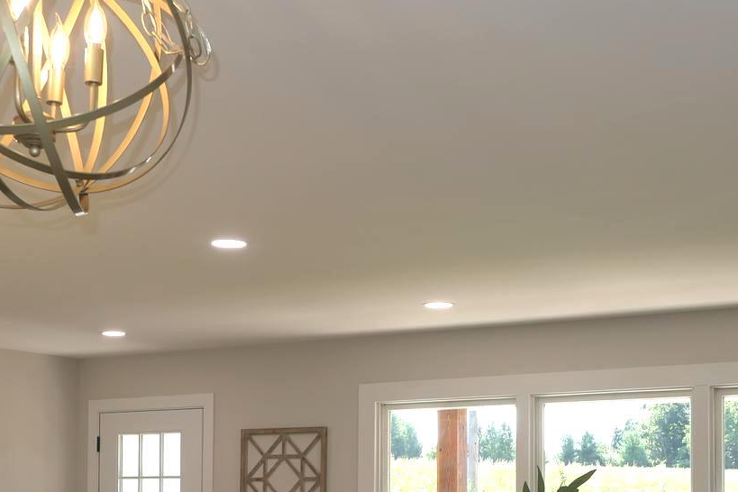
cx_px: 293
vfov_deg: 21.9
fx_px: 1230
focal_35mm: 60
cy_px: 482
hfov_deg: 33.3
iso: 125
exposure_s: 1/200
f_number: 2.8
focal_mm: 8.8
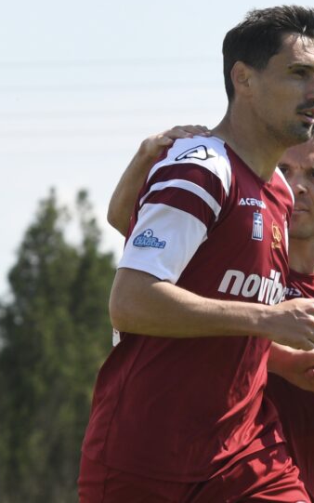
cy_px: 292
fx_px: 4752
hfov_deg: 3.8
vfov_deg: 6.1
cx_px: 312
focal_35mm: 347
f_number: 5.6
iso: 250
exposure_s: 1/1000
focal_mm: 120
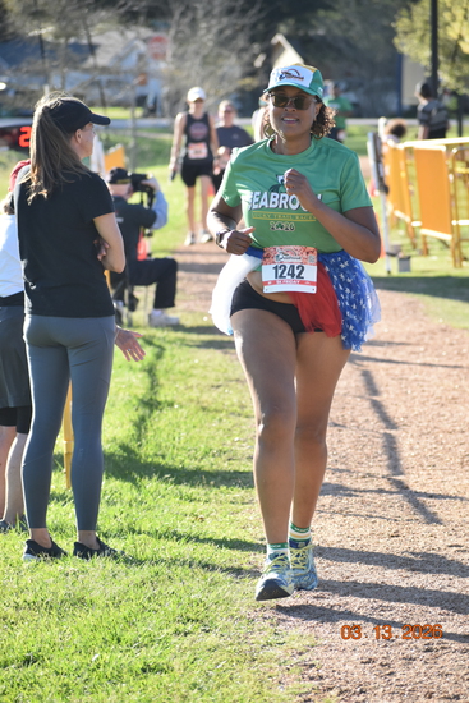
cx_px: 234
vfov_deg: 10.2
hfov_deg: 6.8
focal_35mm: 202
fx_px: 3954
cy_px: 352
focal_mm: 135
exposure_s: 1/1000
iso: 640
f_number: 4.8
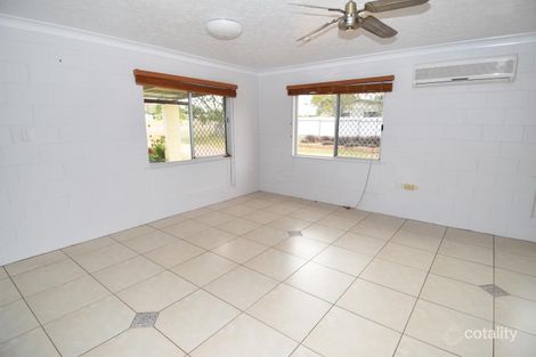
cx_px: 268
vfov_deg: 67.3
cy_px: 178
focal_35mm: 18
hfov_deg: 90.0
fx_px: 268
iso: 220
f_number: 5.6
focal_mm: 12
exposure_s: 1/125
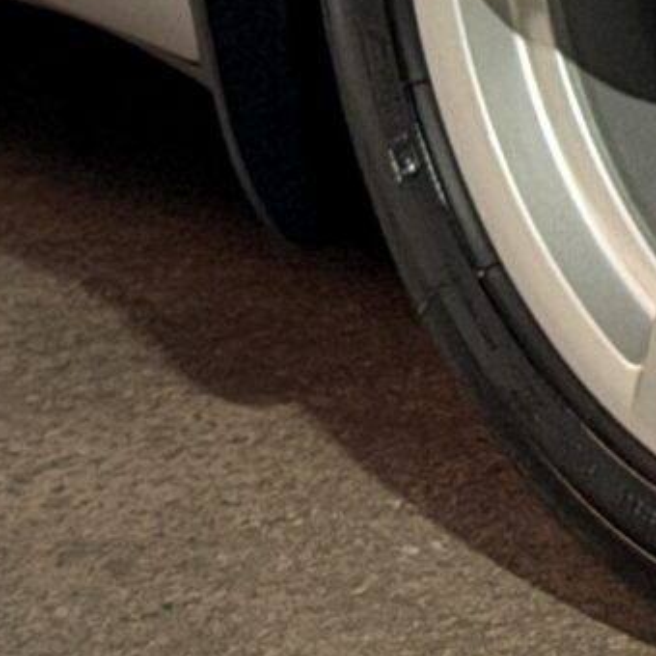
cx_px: 2045
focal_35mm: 319
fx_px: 6839
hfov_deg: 5.2
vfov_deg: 5.3
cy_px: -878
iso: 200
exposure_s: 1/50
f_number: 1.78
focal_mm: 6.76
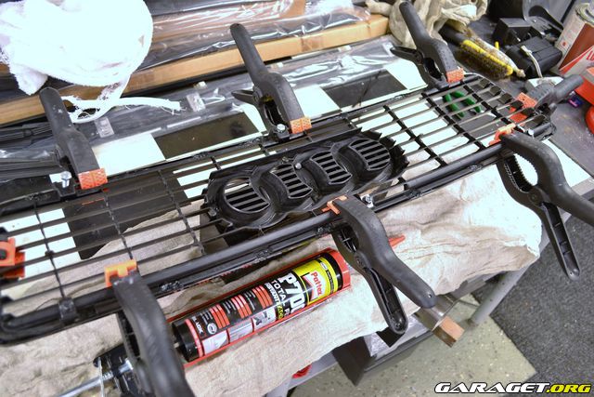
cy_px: 198
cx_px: 297
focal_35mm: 30
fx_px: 495
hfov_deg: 61.9
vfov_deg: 43.6
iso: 100
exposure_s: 1/2.5
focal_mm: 20
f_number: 3.8
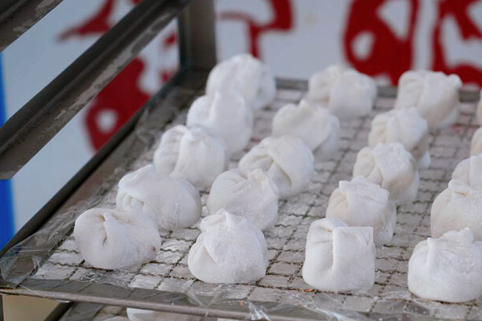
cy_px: 218
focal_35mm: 147
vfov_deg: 9.3
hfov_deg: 14.0
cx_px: 316
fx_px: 1967
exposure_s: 1/125
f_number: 4
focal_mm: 105
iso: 640
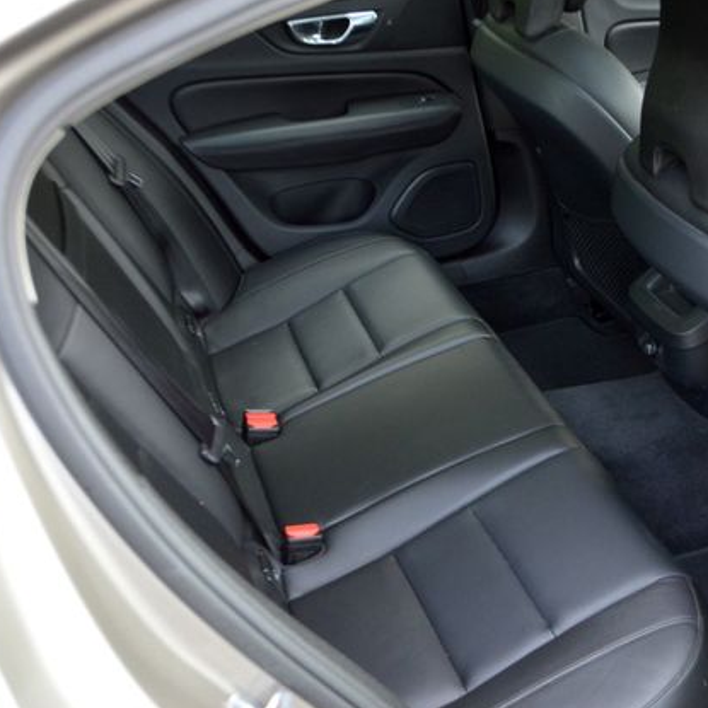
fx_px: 1180
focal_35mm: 51
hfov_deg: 33.1
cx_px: 467
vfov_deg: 33.4
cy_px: 351
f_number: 4.2
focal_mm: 26
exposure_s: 1/60
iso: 560
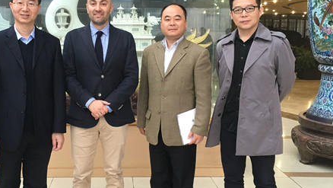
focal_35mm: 49
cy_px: 81
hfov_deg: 41.7
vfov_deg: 24.5
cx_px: 122
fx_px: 433
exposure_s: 1/17
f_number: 2.2
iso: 50
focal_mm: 4.15
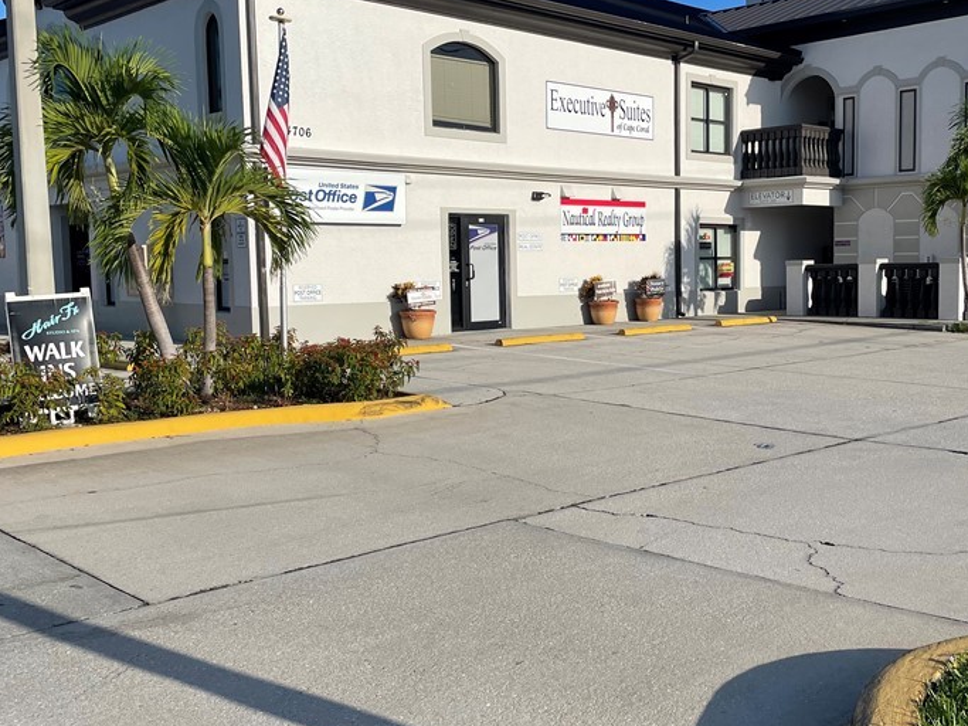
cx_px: 624
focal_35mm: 39
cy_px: 330
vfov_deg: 36.8
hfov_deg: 47.3
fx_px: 1090
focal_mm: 4.2
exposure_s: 1/5556
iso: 32
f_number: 1.6
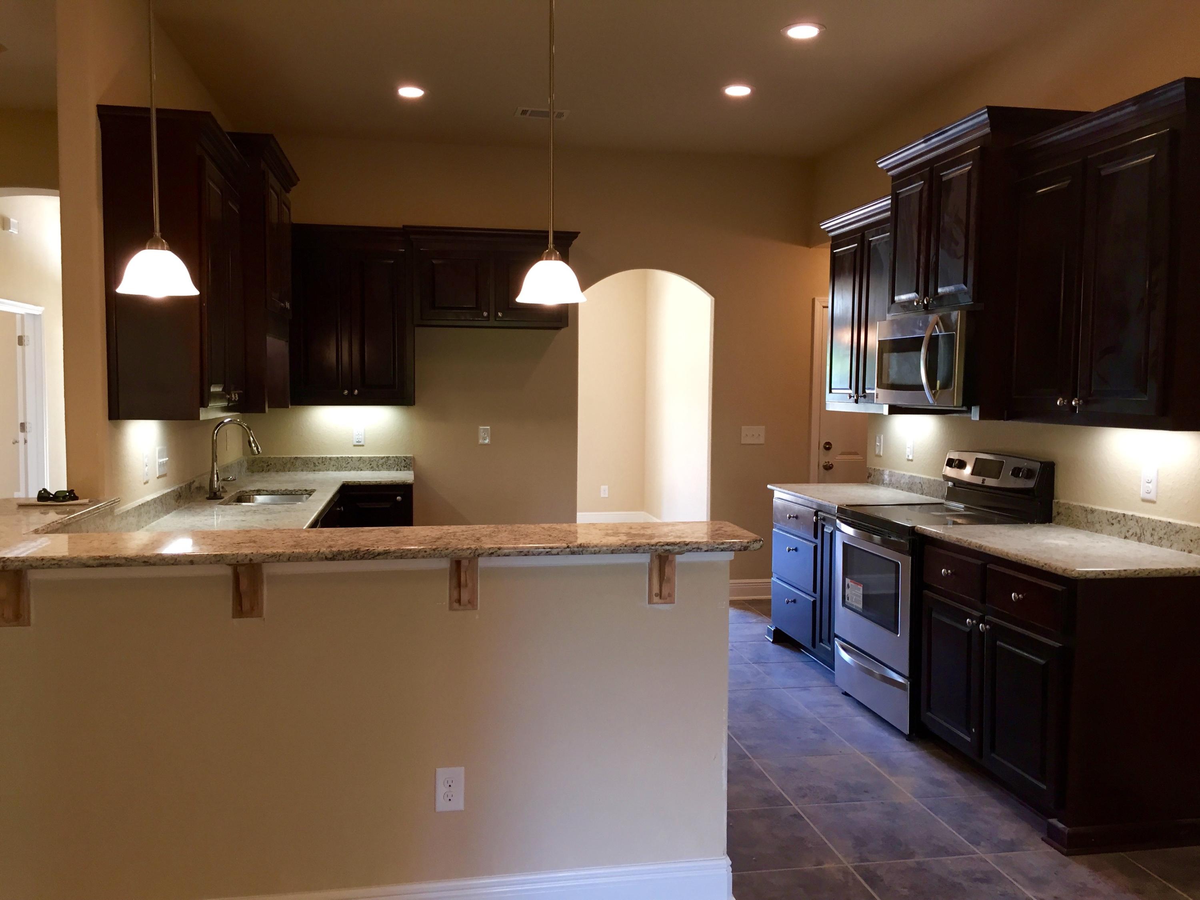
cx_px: 600
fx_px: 1005
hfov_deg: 61.7
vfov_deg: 48.2
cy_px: 450
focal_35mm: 29
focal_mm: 4.15
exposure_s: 1/30
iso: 64
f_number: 2.2
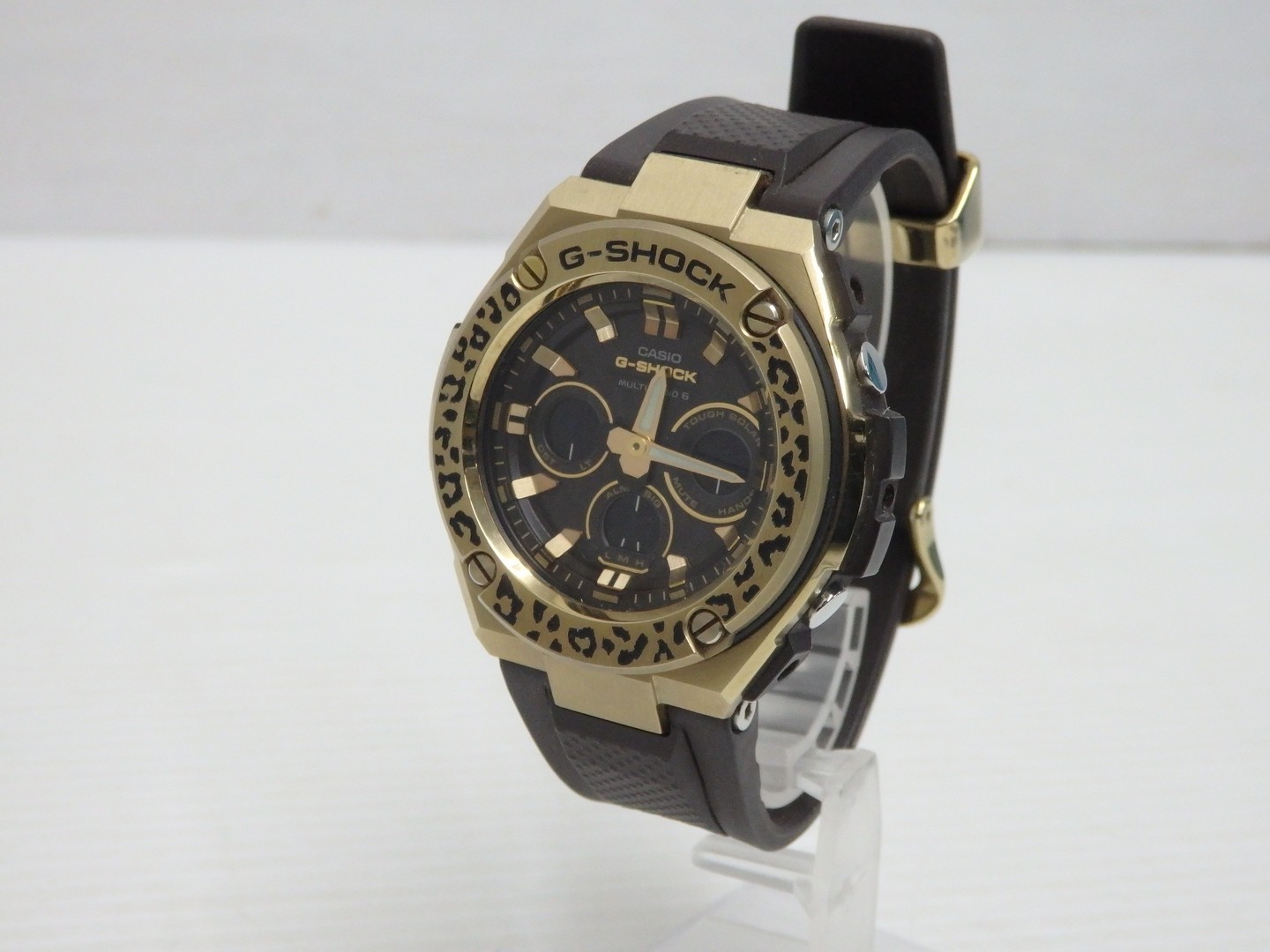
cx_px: 635
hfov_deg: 29.4
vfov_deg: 22.3
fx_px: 2421
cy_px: 476
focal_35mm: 66
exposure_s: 1/60
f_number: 4.4
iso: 640
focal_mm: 11.9
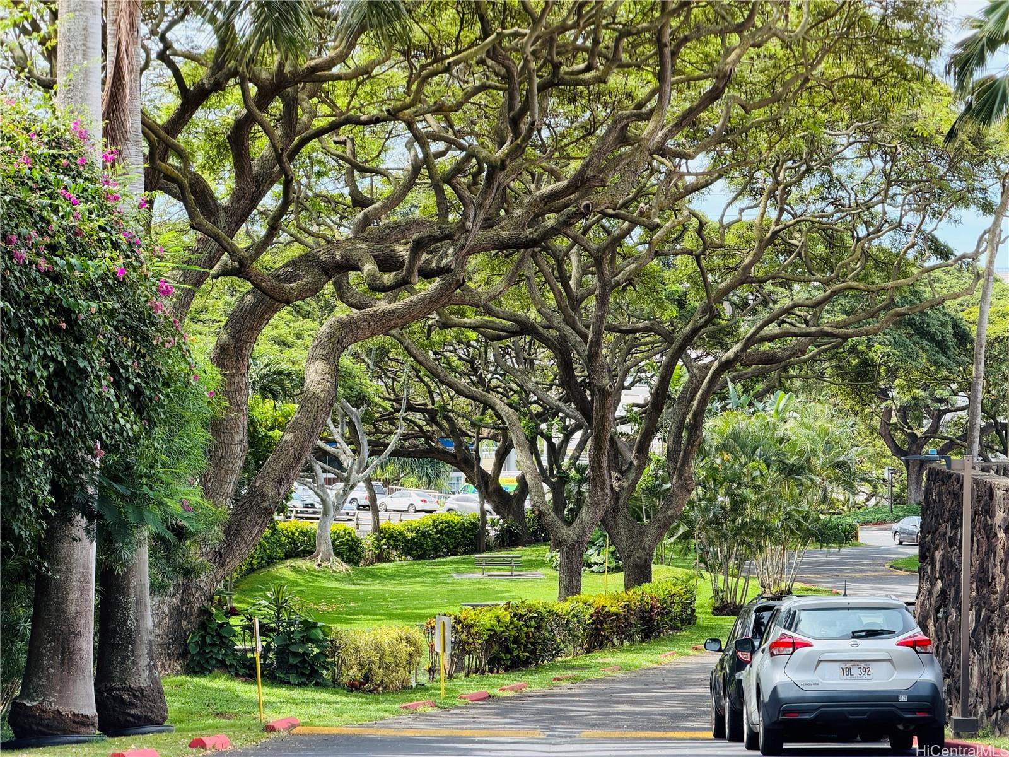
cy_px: 378
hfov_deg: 19.6
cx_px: 504
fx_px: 2915
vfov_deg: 14.8
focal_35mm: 100
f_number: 2.8
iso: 50
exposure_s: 1/198
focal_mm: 16.89
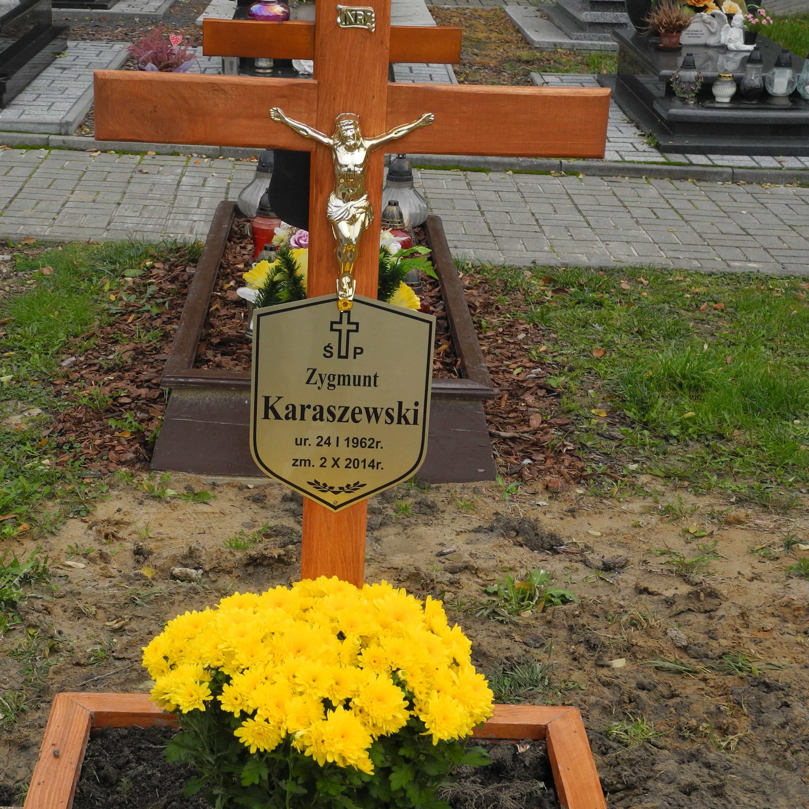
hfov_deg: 27.6
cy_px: 414
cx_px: 304
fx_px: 1639
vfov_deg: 27.7
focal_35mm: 62
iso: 100
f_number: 3.5
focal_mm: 10.7
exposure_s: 1/320
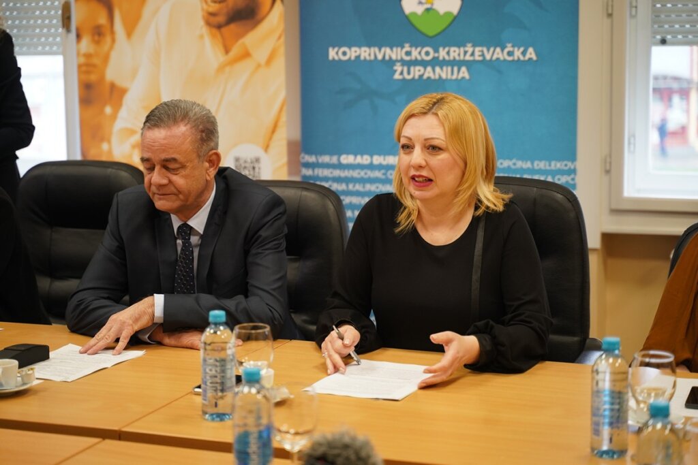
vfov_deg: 18.2
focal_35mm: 75
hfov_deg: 27.0
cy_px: 232
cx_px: 349
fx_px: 1454
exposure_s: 1/250
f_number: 2.8
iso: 1250
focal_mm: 75
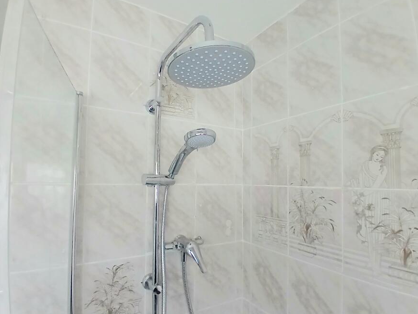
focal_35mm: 20
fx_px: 242
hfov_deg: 81.7
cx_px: 199
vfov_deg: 65.9
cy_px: 172
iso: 400
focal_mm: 1.4
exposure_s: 1/33.3
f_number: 2.2
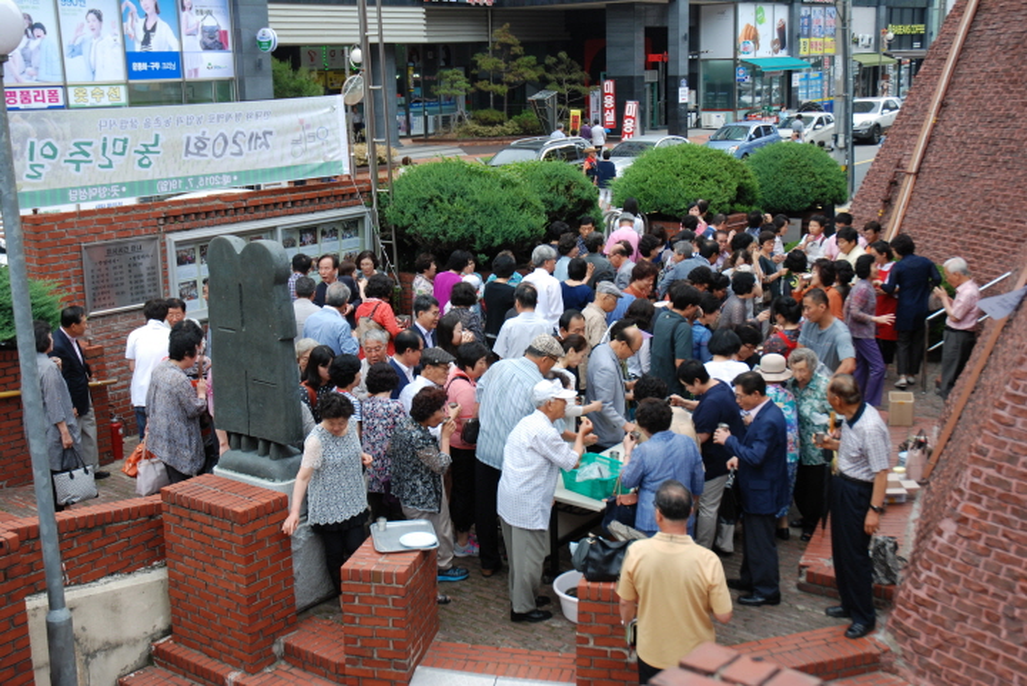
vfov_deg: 30.9
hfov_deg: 44.9
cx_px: 514
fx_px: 1242
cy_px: 343
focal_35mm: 44
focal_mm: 29
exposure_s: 1/250
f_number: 5.6
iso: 200
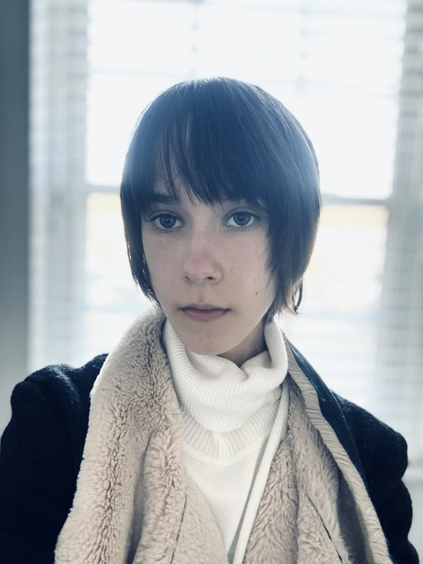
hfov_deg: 46.8
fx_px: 489
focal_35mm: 30
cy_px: 282
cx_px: 212
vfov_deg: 60.0
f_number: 1.9
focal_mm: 2.69
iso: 200
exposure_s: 1/60
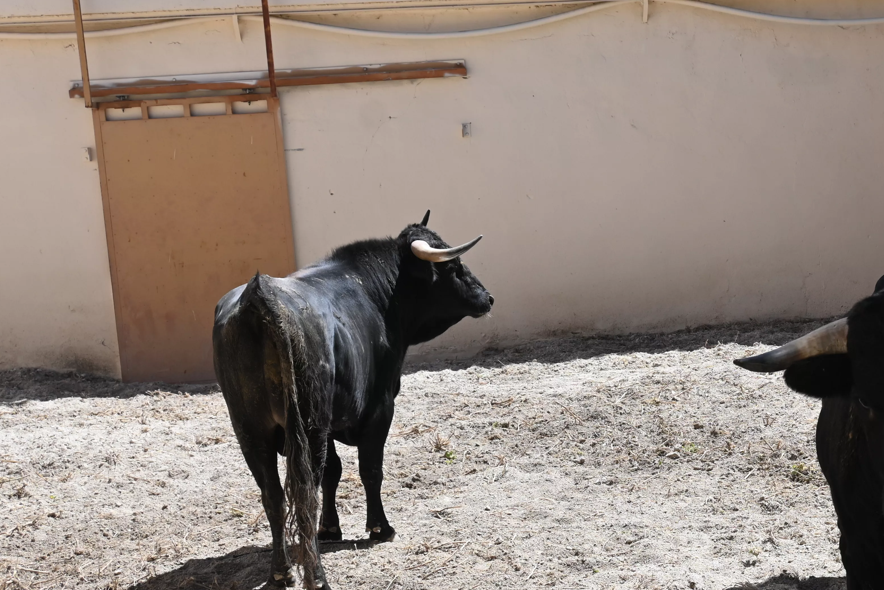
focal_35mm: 73
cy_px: 408
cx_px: 770
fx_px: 1803
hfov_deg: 26.7
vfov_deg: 18.5
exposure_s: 1/320
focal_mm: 27.5
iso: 100
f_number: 6.3
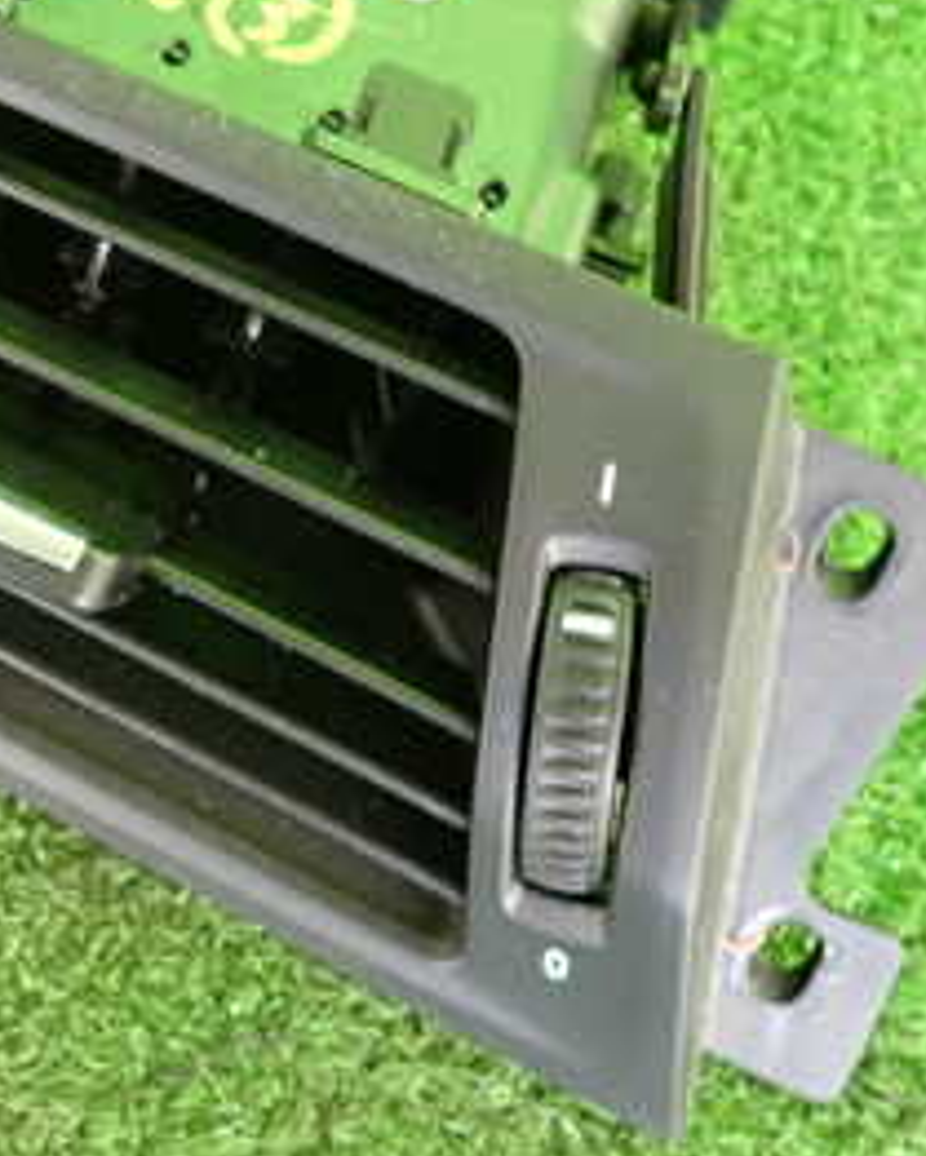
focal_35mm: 56
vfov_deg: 32.9
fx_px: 1917
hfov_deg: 26.8
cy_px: 292
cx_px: 244
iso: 320
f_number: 2
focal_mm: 4.5
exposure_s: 1/30
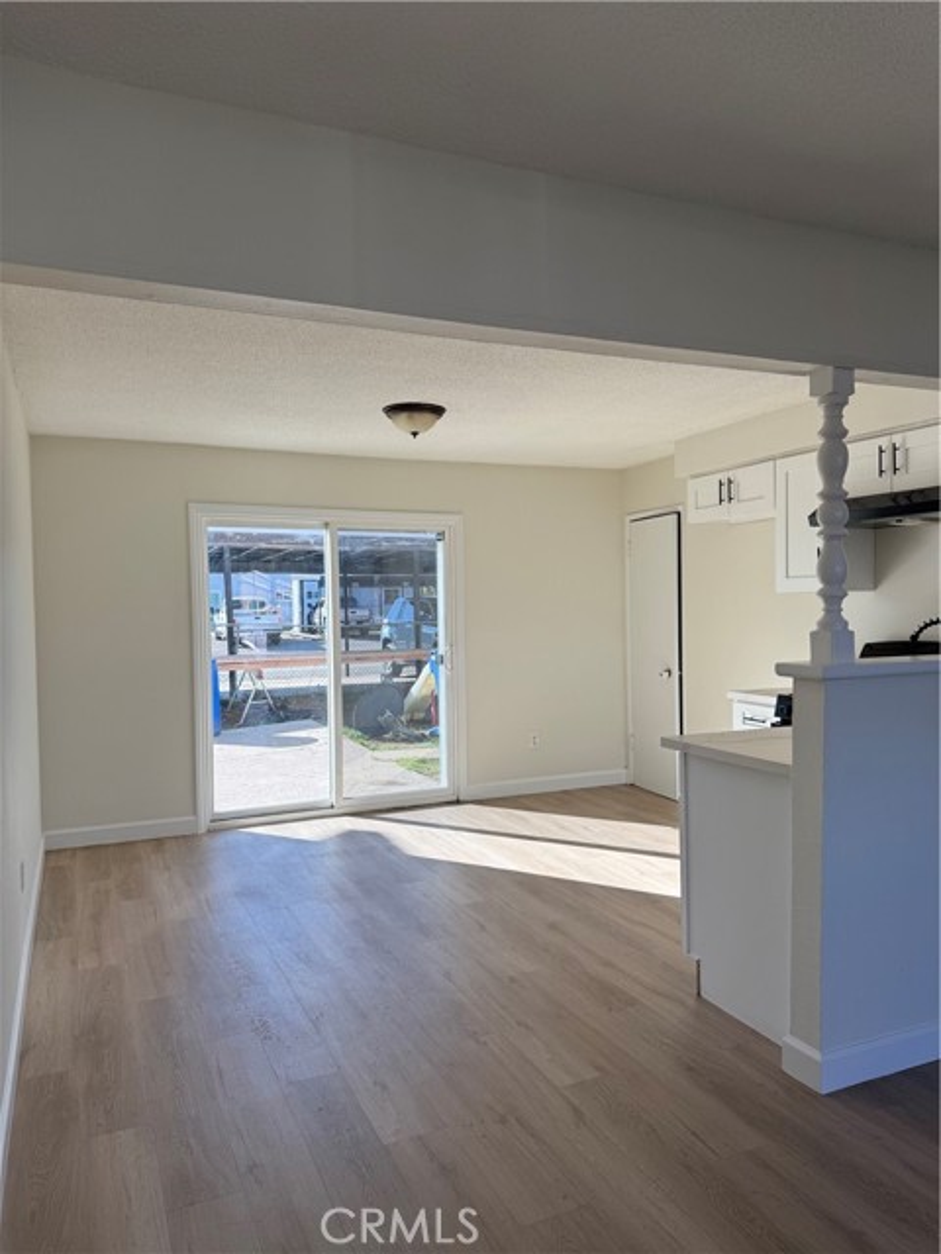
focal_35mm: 24
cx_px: 470
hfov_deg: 56.8
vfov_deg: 71.6
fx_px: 870
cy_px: 627
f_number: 1.78
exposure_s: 1/677
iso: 80
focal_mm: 6.76
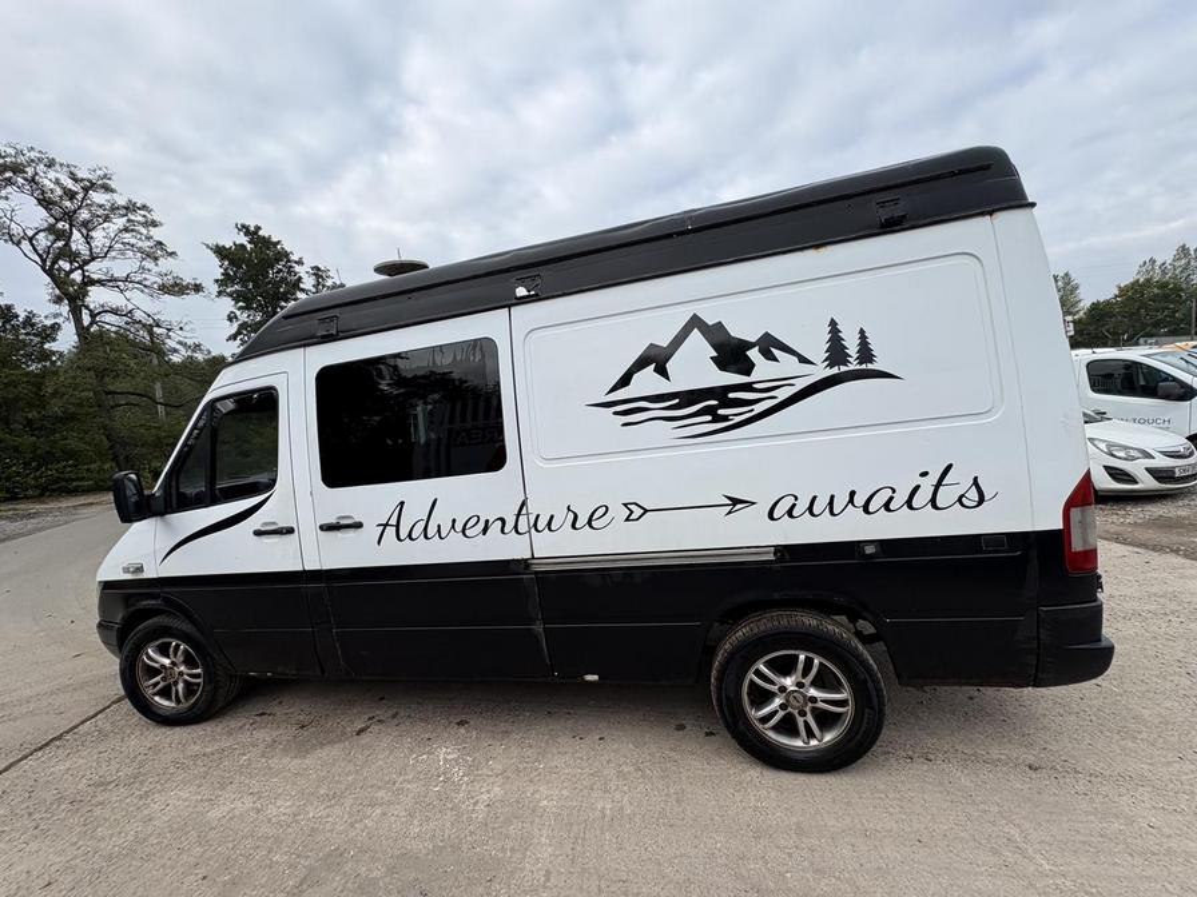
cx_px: 598
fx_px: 484
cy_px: 448
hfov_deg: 102.1
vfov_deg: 85.7
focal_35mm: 14
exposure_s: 1/756
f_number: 2.2
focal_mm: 2.22
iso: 40
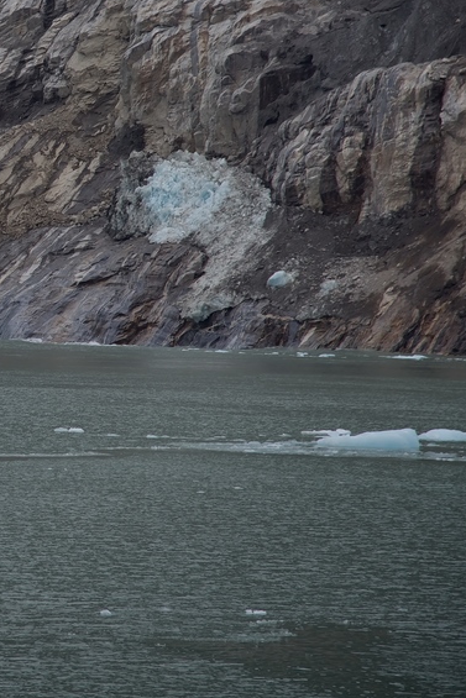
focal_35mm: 272
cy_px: 185
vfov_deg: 7.6
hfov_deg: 5.0
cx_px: -209
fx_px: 5278
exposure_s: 1/250
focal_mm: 120
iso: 100
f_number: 5
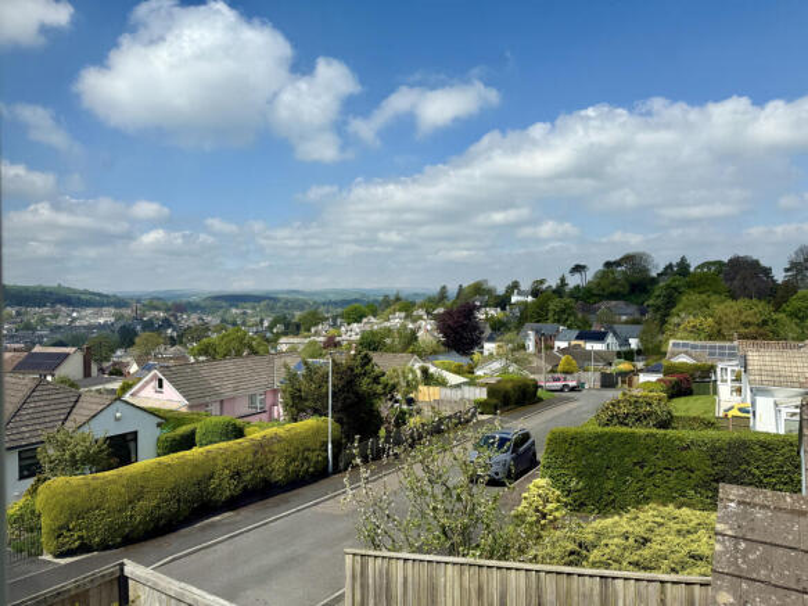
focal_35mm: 24
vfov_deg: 56.8
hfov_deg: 71.6
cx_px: 404
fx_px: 560
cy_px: 303
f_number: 1.78
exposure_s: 1/4405
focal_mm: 6.76
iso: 80
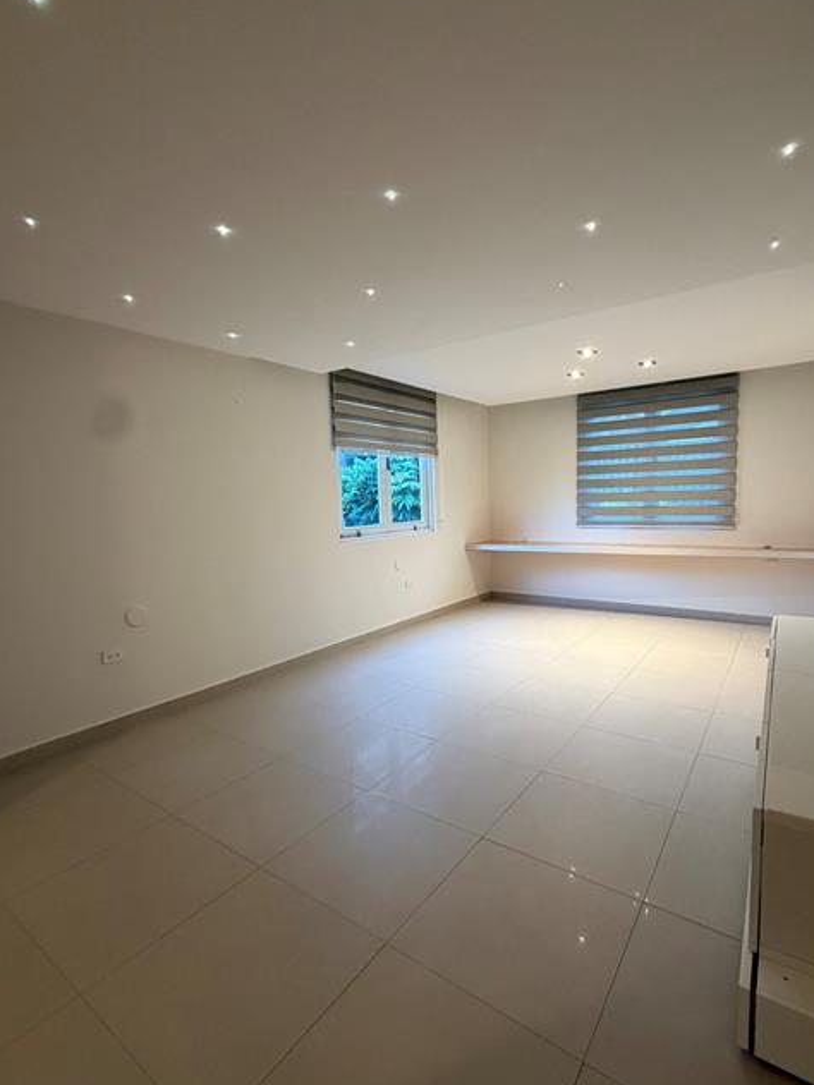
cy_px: 555
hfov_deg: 74.7
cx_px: 424
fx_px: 533
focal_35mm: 17
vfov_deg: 91.0
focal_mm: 2.22
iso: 500
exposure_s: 1/60
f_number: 2.2
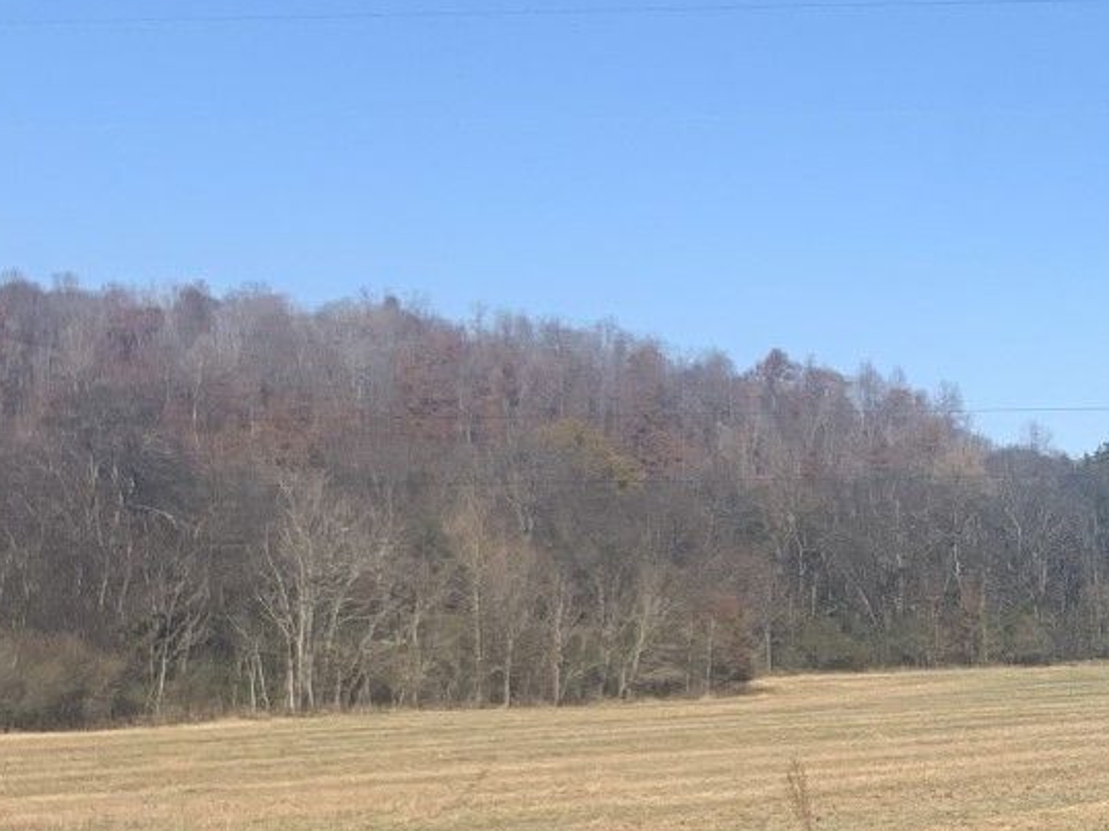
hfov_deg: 17.7
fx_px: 3170
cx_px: 1692
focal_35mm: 99
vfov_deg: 14.8
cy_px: 695
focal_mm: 4.25
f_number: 1.8
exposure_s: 1/2208
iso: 25
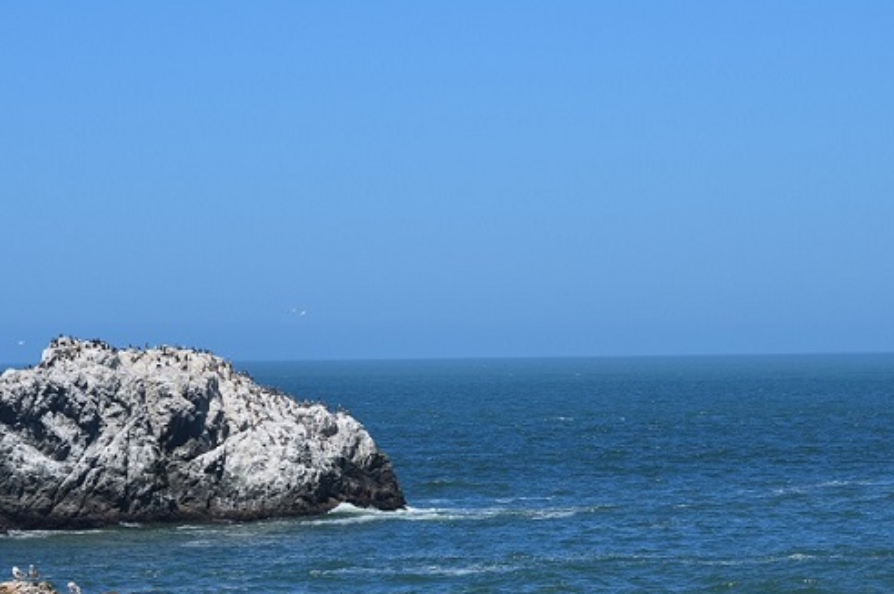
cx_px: 553
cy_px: 468
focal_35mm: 171
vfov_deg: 8.0
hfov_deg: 12.0
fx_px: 4241
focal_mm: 72
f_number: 13
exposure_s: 1/200
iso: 100
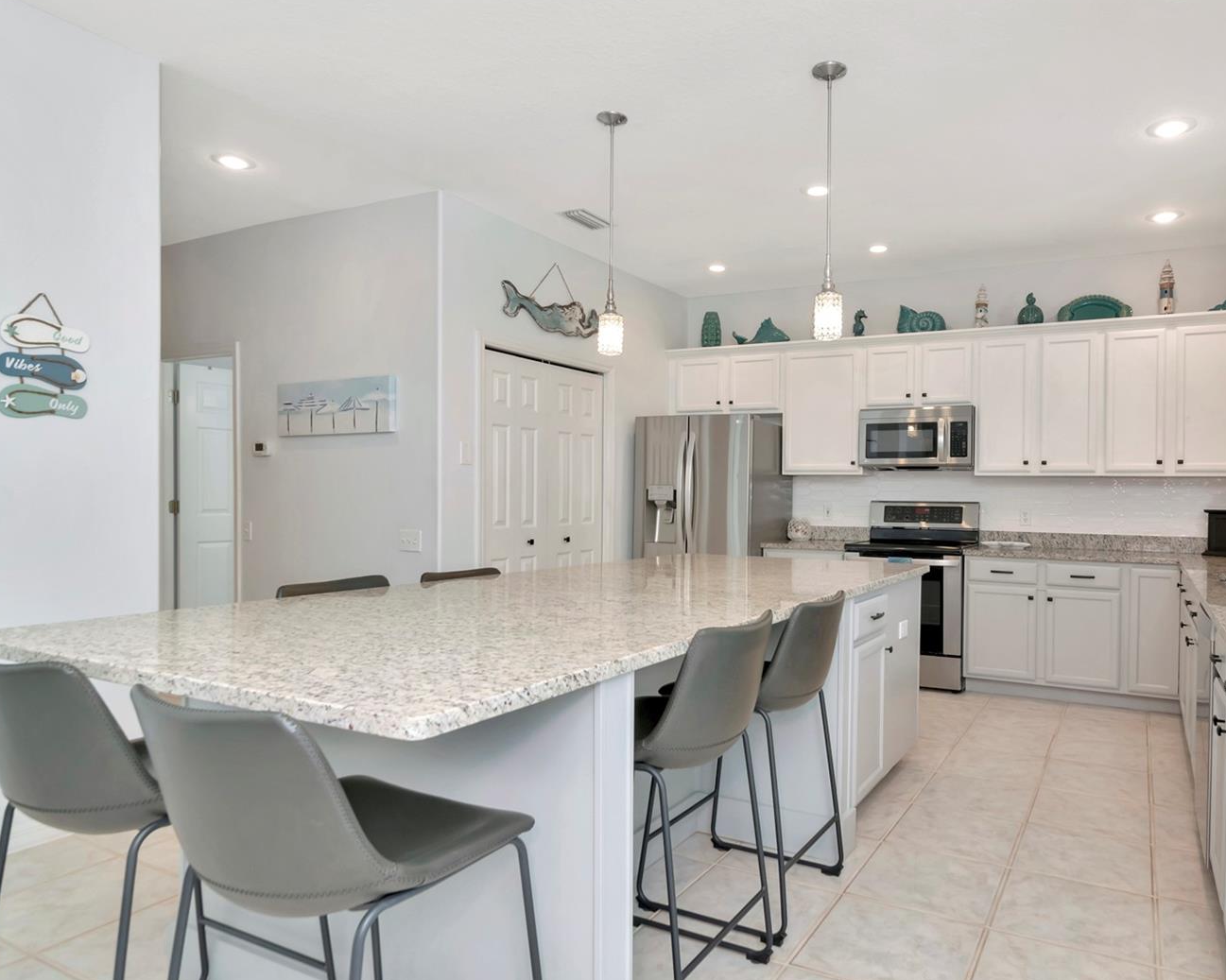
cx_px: 733
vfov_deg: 61.8
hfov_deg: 72.9
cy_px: 491
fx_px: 819
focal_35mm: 23
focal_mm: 13
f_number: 7.1
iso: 640
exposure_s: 1/40
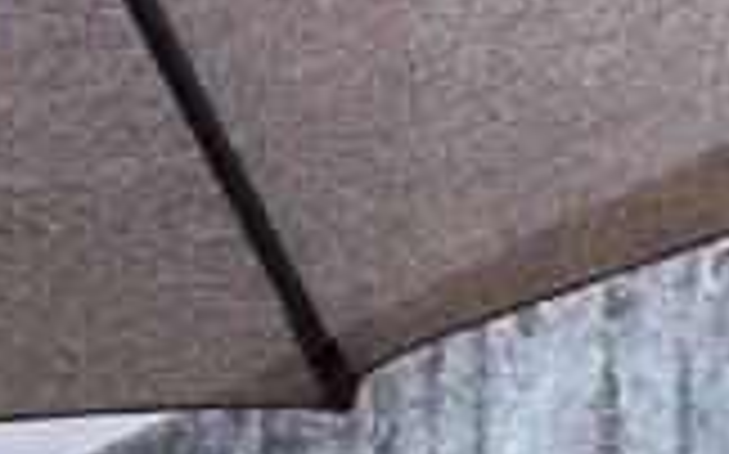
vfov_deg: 9.0
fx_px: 2482
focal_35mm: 125
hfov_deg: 14.7
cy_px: 1218
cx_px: -562
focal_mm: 4.25
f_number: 1.8
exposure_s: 1/122
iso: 100
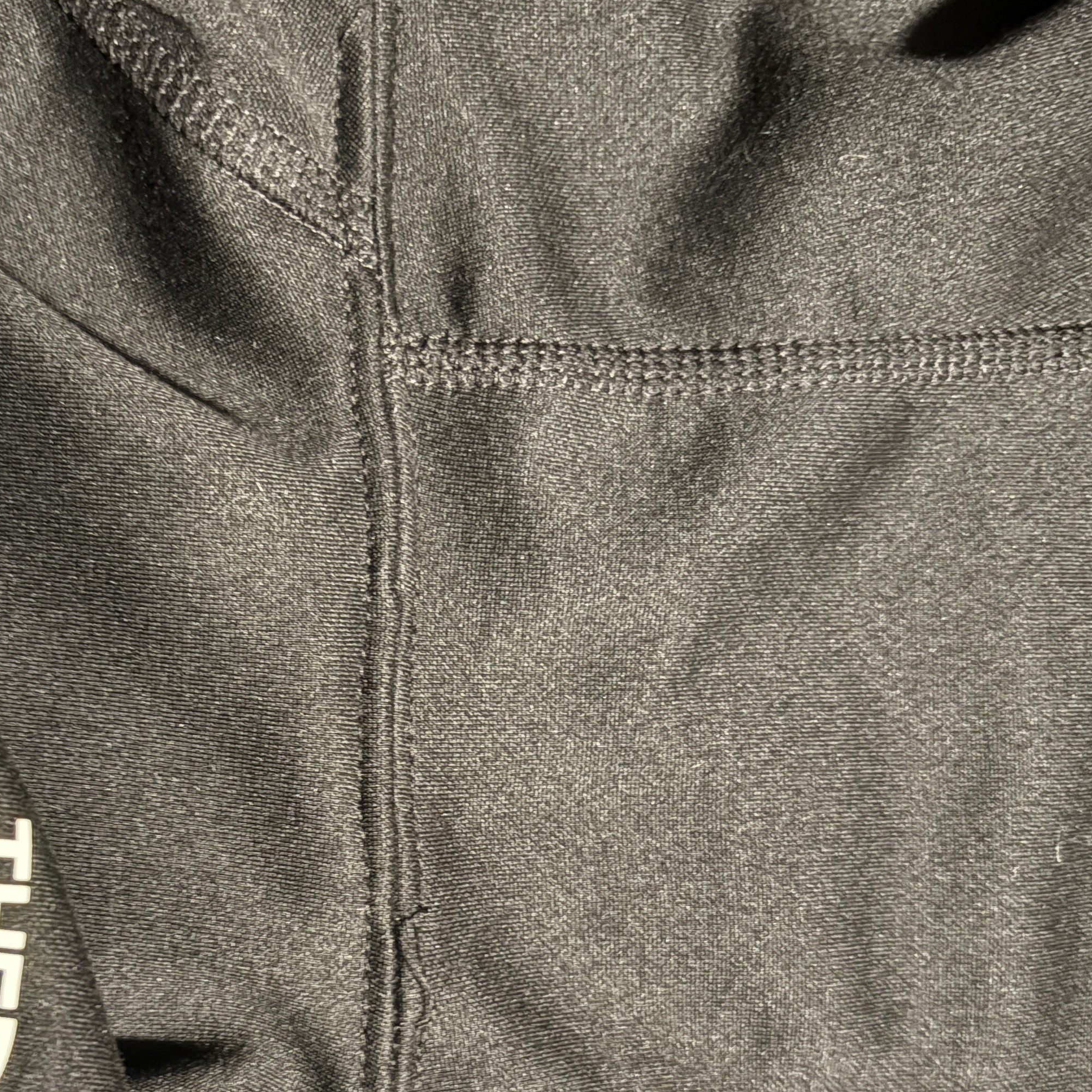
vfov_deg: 36.3
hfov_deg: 36.2
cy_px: 743
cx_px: 309
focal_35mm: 46
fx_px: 1642
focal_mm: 5.96
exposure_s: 1/9
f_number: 1.6
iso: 800
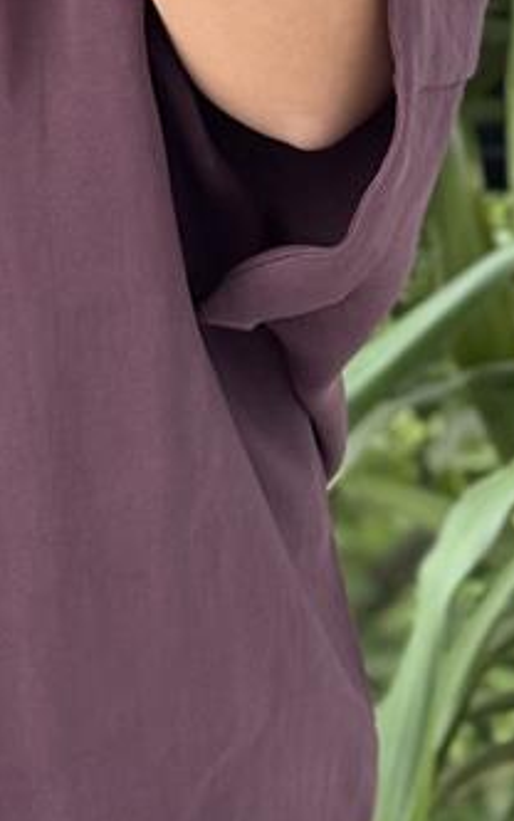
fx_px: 4564
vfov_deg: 10.2
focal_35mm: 204
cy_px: -38
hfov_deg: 6.4
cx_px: -116
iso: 80
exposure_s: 1/121
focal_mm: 6.76
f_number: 1.78
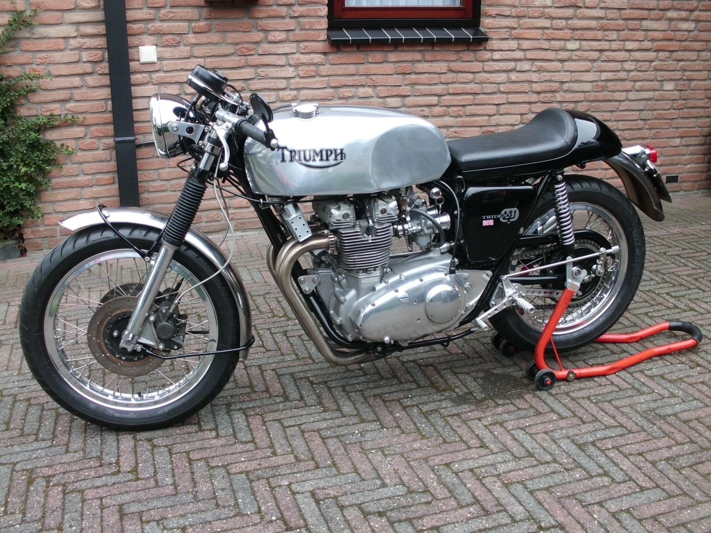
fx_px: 739
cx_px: 356
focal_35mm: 36
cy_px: 266
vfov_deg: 39.7
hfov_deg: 51.4
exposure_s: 1/160
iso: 100
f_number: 2.9
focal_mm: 6.3
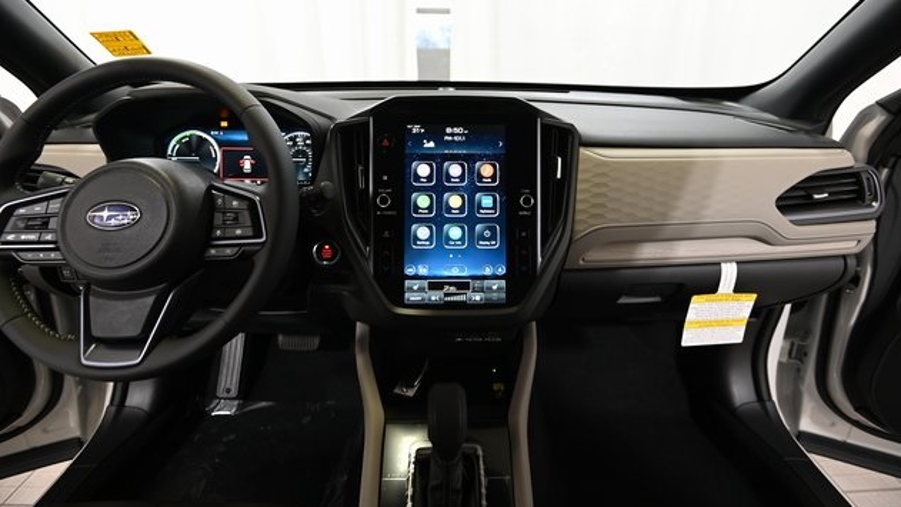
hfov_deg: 95.9
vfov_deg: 63.6
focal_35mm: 17
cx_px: 455
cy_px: 213
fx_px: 406
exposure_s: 1/30
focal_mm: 16
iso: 640
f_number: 4.5
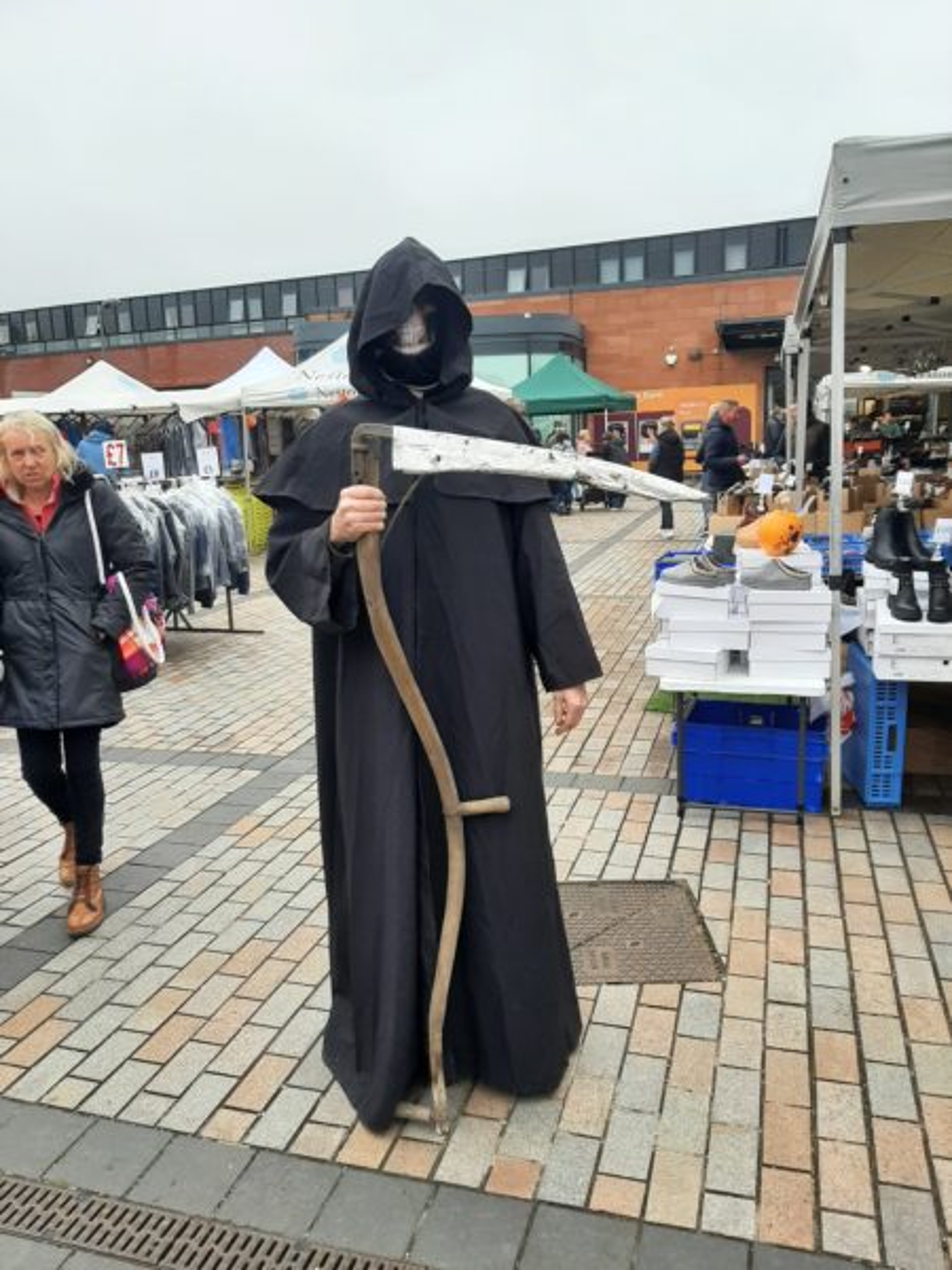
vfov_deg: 67.3
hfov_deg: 53.1
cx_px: 476
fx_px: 953
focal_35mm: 26
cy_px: 635
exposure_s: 1/363
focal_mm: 3.93
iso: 40
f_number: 1.7
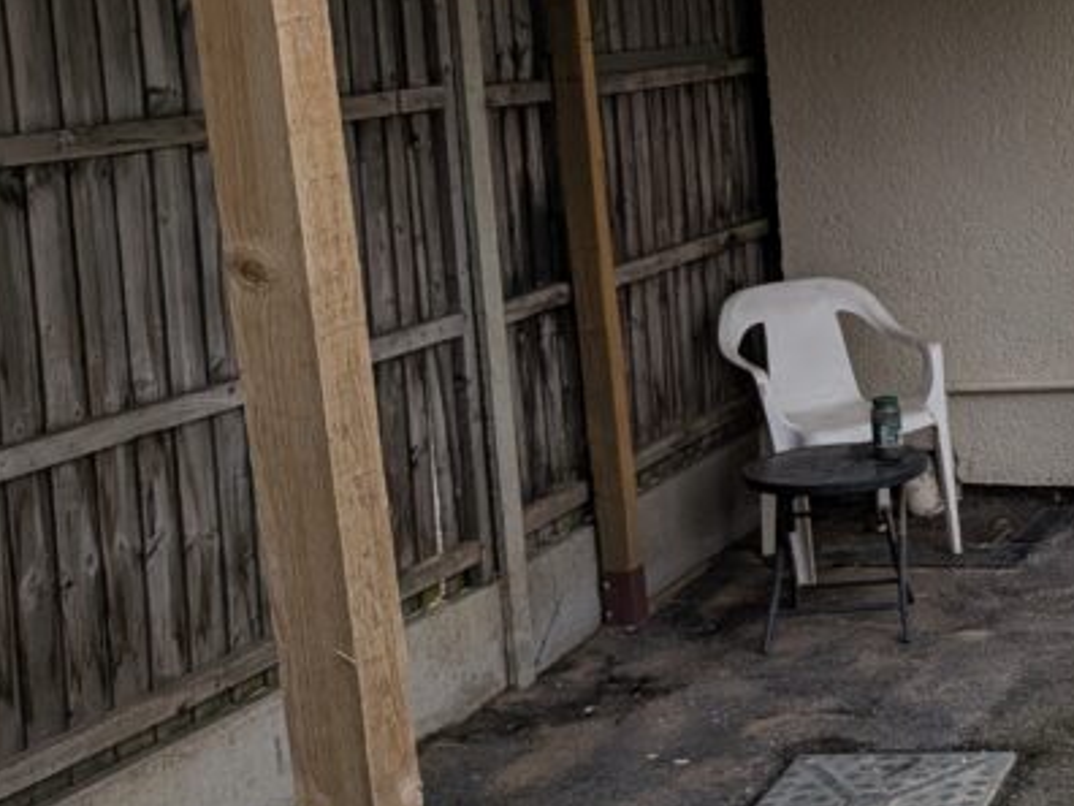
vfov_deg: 23.6
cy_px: 315
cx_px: 1375
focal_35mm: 62
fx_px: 1924
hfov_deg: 26.7
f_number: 1.7
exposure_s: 1/810
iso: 41
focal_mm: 4.53
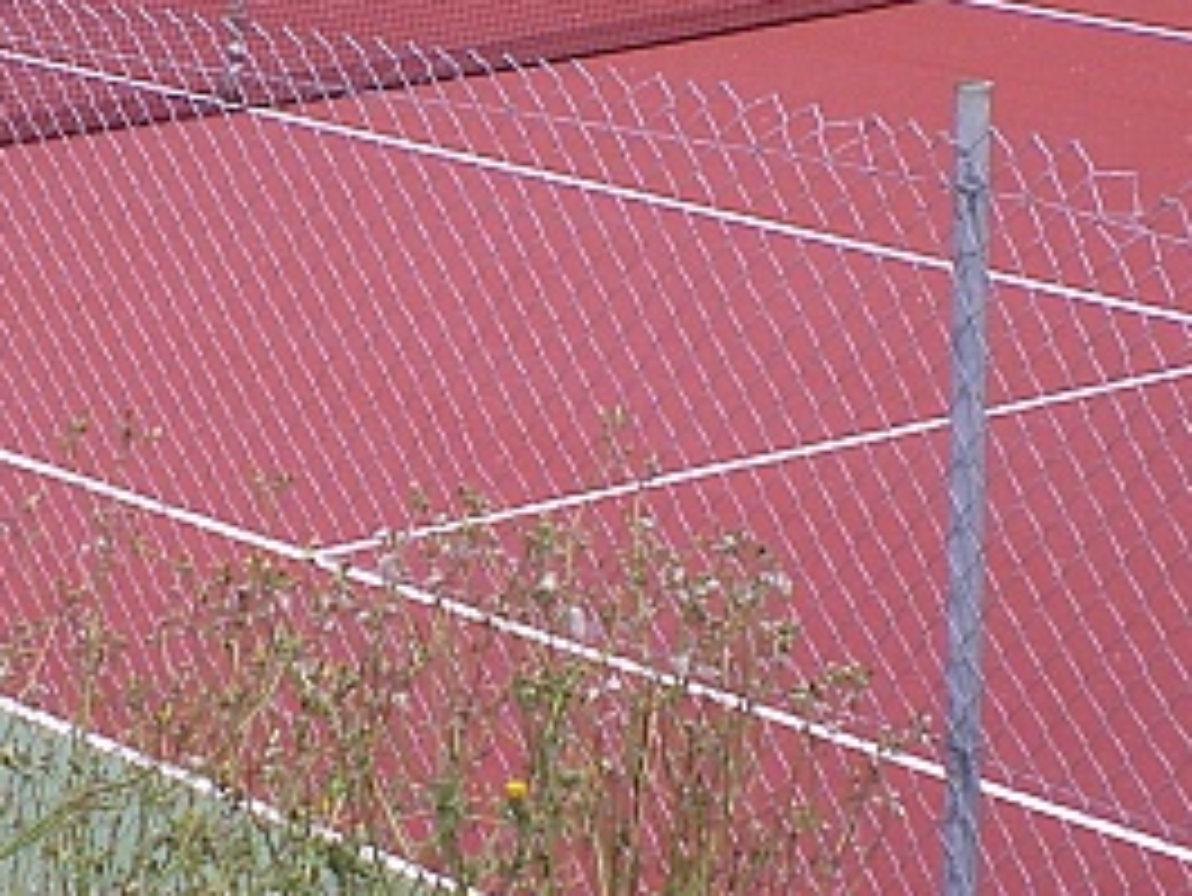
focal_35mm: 147
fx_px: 5064
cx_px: 382
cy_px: 306
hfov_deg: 13.4
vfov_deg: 10.1
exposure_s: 1/200
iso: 64
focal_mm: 6.3
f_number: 4.6
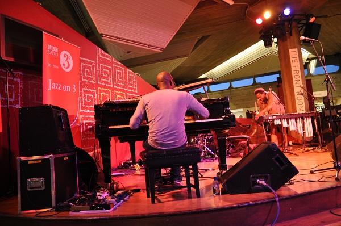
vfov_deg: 39.8
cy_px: 113
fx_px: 312
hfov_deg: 57.3
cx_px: 170
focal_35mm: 33
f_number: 3.5
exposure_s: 1/5
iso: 400
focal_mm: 22
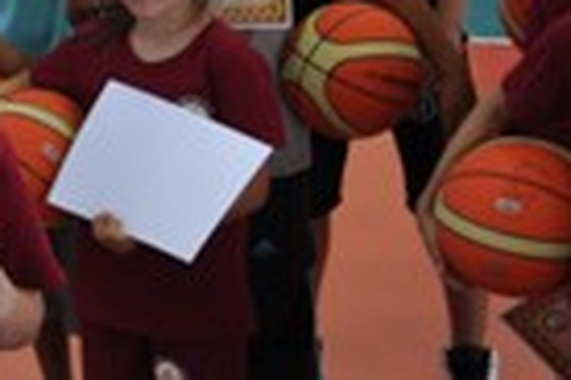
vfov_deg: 12.2
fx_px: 1770
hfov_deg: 16.9
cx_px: -248
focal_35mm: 112
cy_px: 74
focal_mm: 23
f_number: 4
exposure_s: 1/60
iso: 400
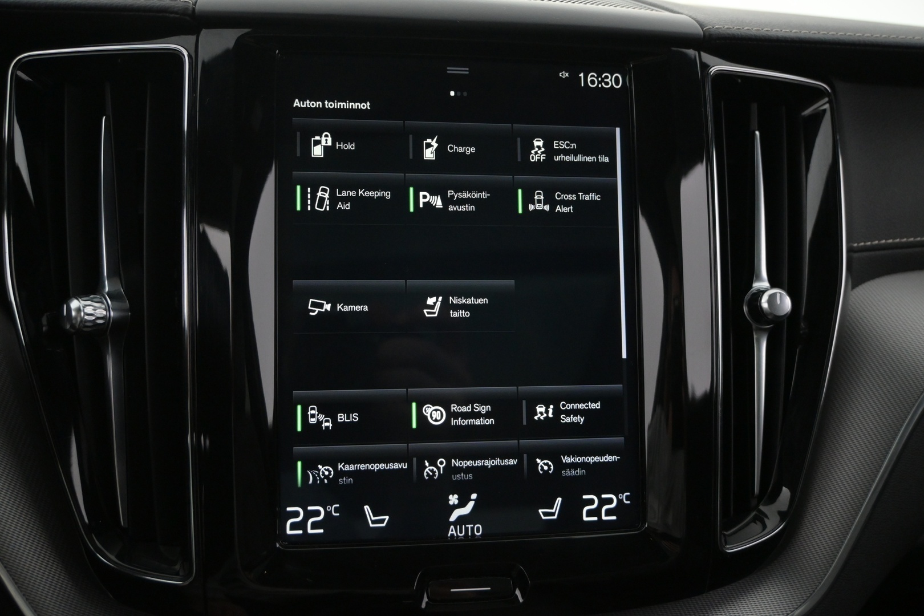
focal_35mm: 32
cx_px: 462
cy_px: 308
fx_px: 808
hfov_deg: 59.5
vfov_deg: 41.7
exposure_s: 1/60
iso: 2500
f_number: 4
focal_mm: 21
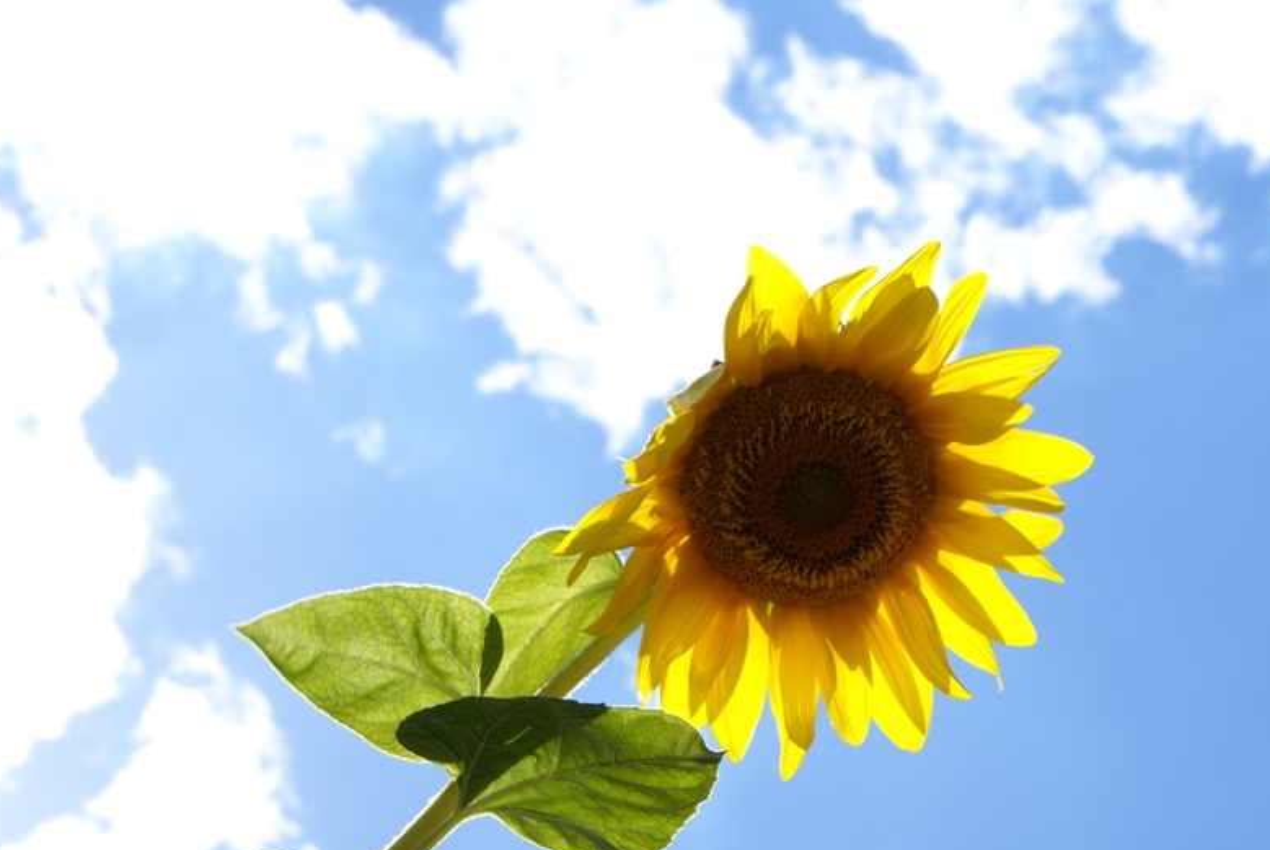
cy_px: 427
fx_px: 4873
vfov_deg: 10.0
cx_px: 797
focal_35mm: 138
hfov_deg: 14.8
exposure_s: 1/100
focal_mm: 70
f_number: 16
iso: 100
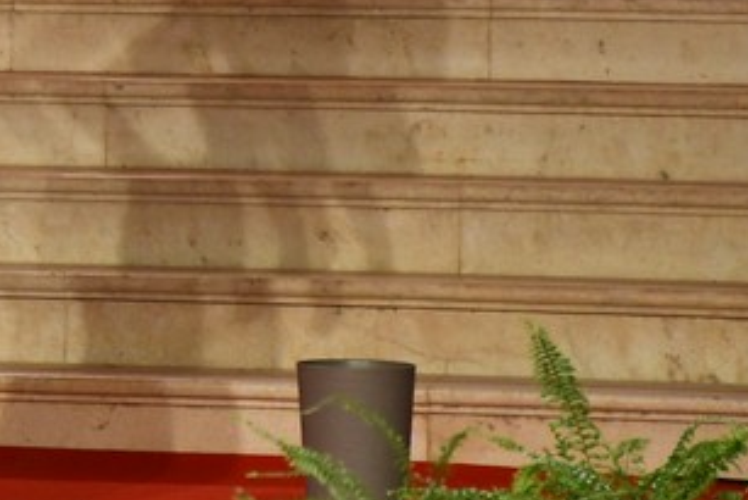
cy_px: -150
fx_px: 9832
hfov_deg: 4.3
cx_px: -434
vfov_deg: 2.9
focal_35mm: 473
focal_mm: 95
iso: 1400
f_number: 5.3
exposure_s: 1/250
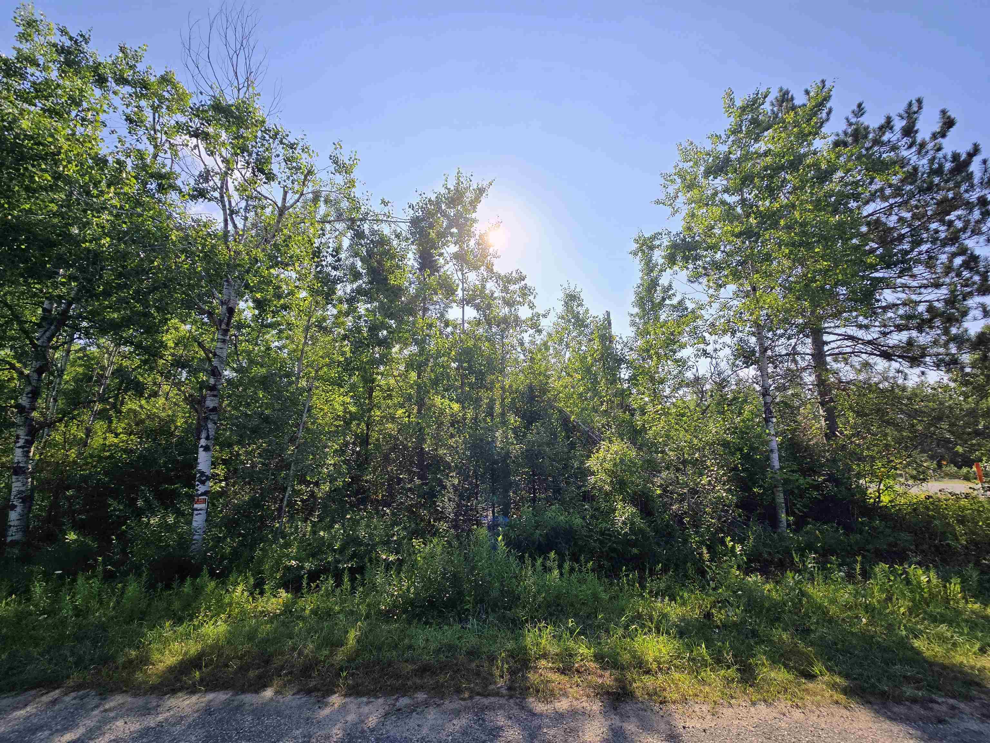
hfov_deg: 106.2
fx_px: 372
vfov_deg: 89.9
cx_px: 495
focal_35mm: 13
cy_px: 372
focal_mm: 2.2
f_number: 2.2
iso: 50
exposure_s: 1/1994
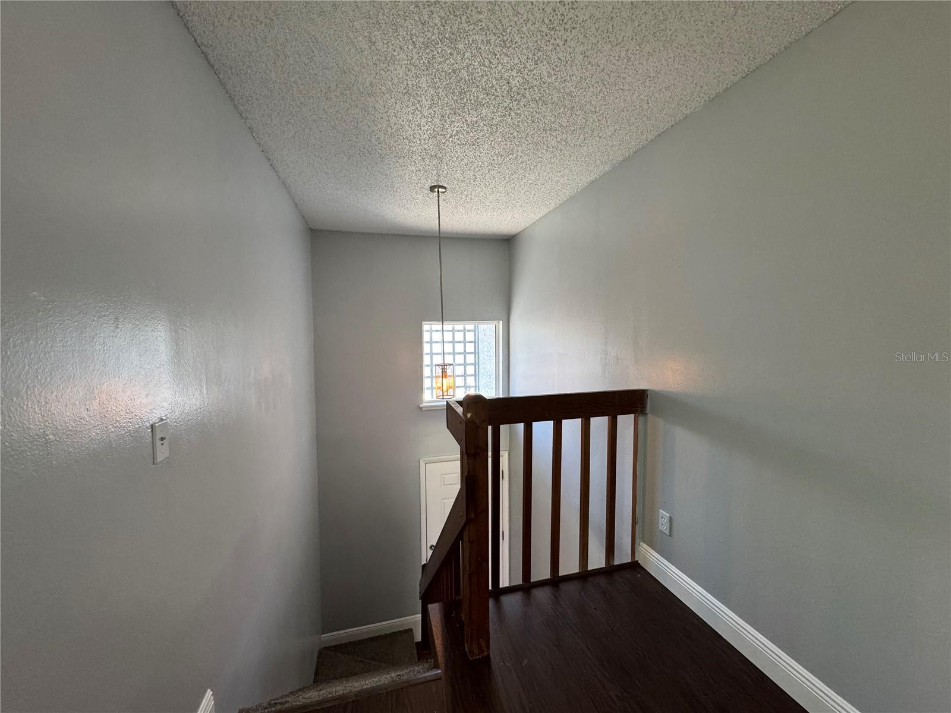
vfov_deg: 85.7
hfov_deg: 102.1
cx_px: 476
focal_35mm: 14
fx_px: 385
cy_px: 356
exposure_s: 1/120
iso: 250
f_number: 2.2
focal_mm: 2.22
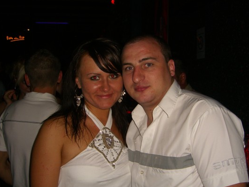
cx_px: 128
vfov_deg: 33.6
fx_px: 309
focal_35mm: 43
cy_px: 101
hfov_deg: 43.8
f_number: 2.8
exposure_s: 1/60
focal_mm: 7.9
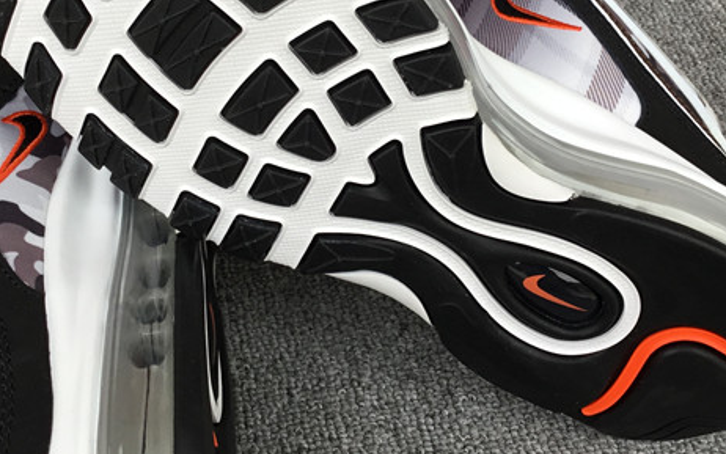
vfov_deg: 20.2
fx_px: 1267
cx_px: 341
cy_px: 115
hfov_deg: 32.0
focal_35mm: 64
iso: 25
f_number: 2.4
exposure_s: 1/104
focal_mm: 3.3
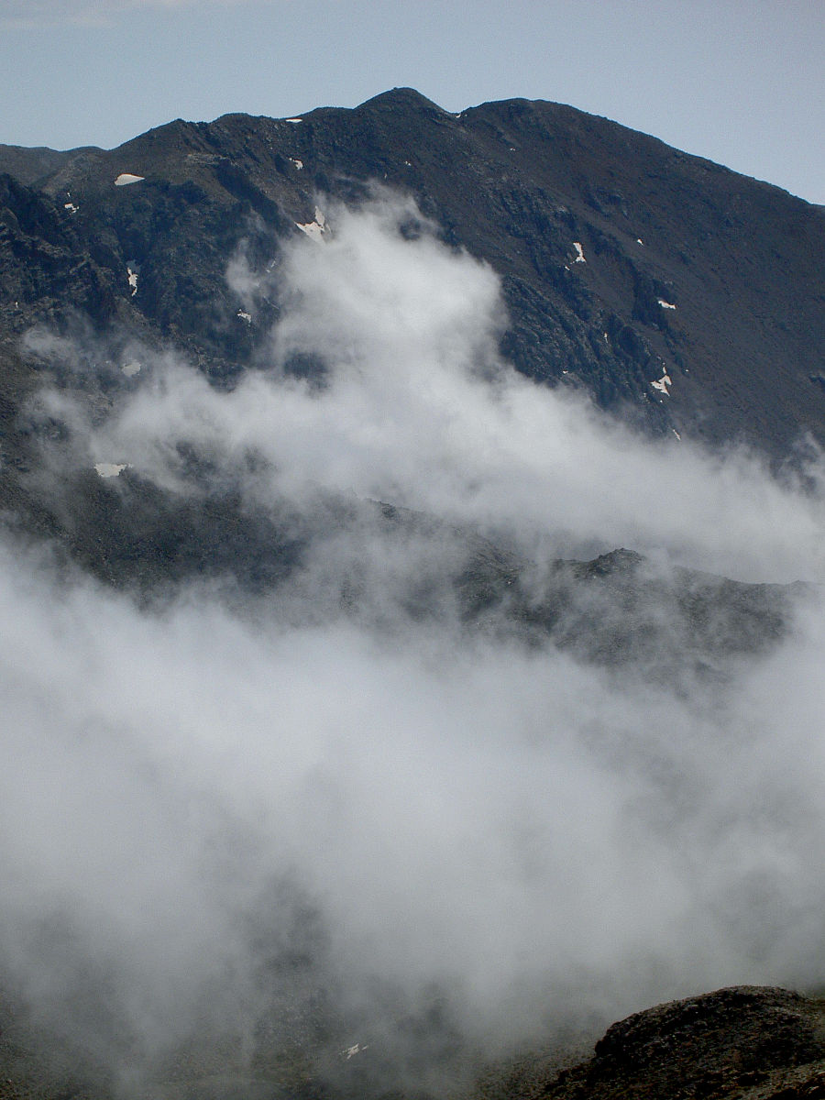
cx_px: 412
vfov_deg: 19.3
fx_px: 3241
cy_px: 550
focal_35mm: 102
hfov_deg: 14.5
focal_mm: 16.8
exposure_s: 1/400
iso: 50
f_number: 8.3
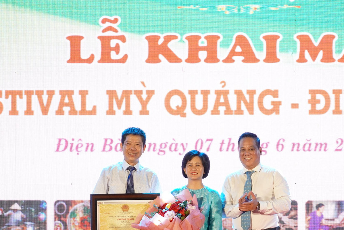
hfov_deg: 11.5
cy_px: 181
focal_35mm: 178
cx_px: 210
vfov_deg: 7.7
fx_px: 1702
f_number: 5.6
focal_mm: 74
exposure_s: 1/60
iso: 640
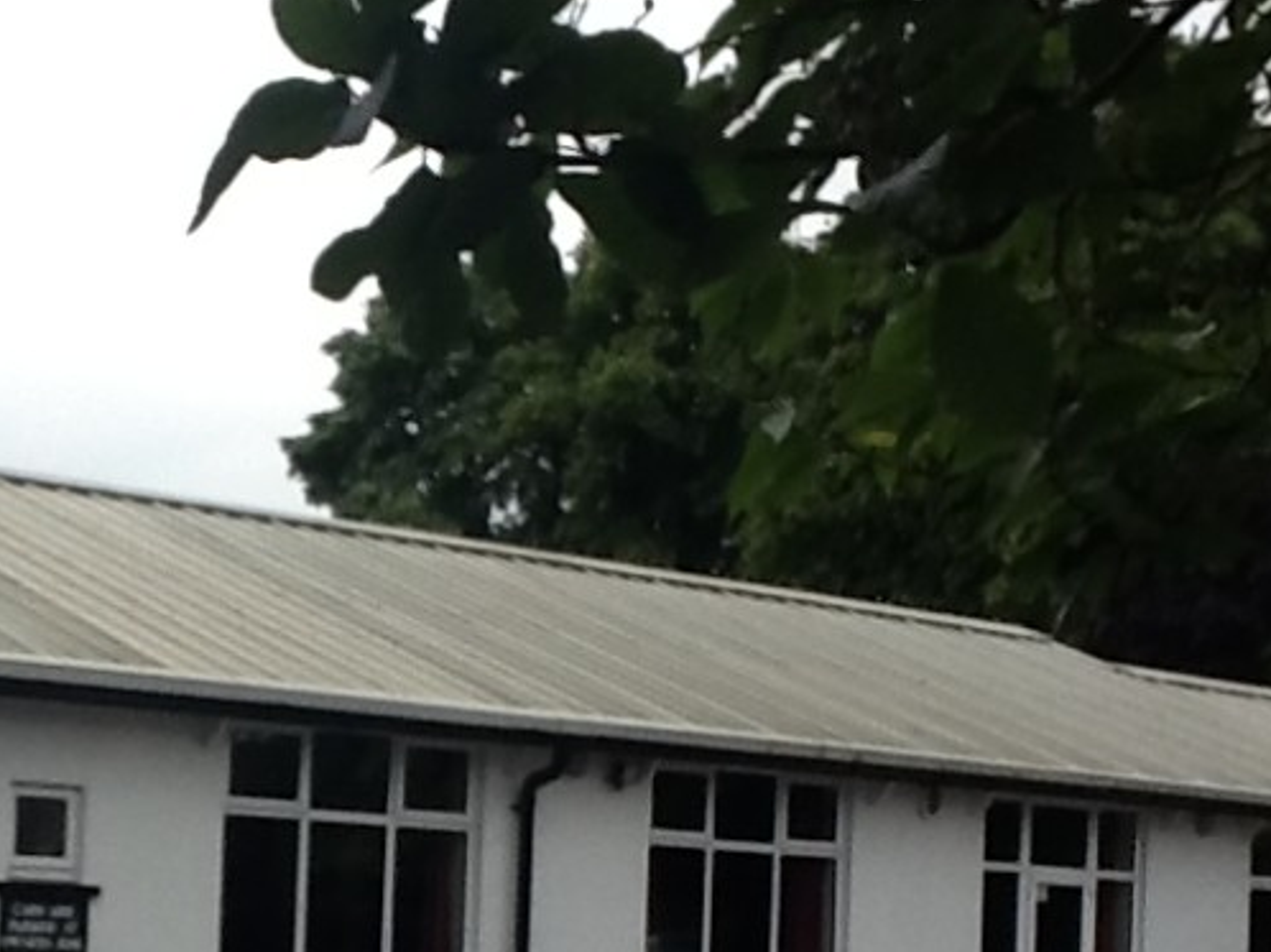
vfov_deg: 17.3
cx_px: 166
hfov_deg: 22.8
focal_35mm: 84
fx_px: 3083
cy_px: 850
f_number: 2.4
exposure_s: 1/743
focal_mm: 2.03
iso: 40
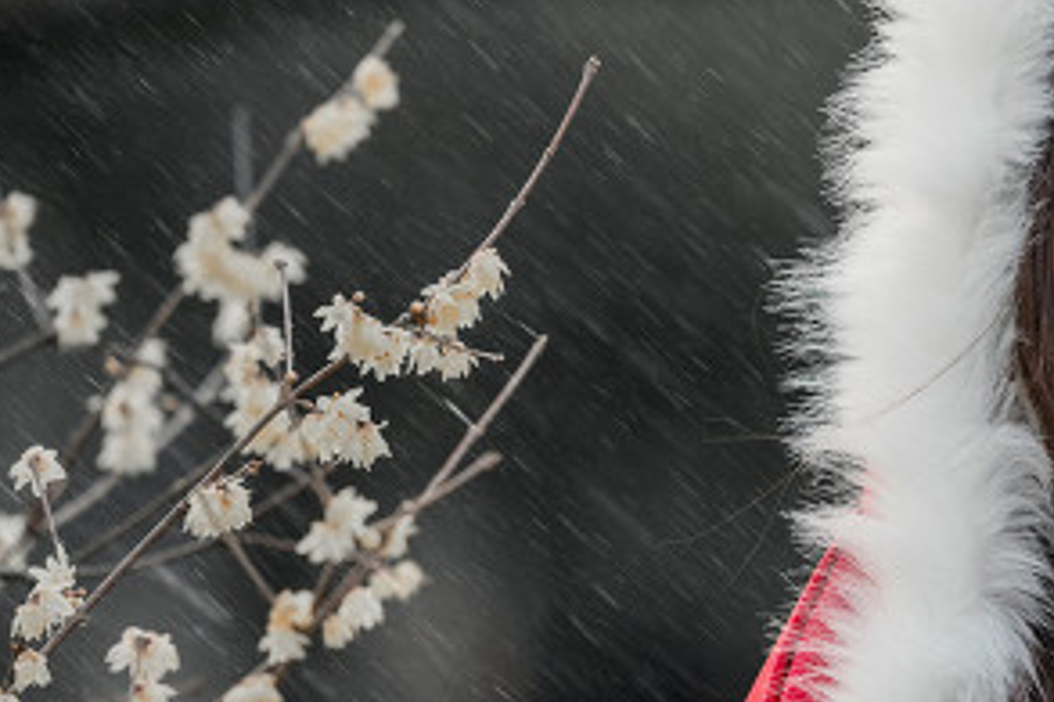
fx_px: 12787
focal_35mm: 437
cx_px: 727
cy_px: 290
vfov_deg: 3.1
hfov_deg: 4.7
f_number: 2.5
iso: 250
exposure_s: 1/1600
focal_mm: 200
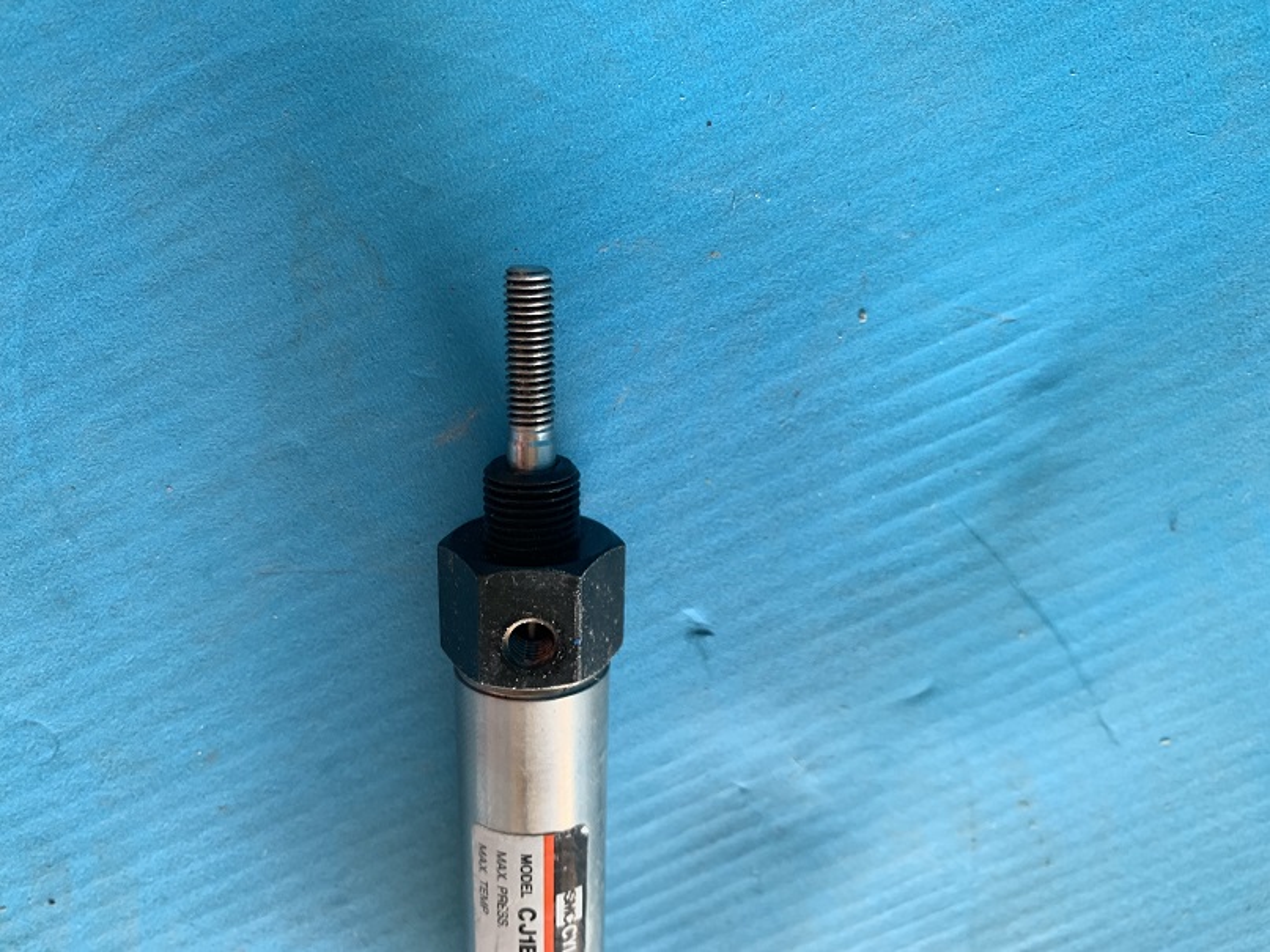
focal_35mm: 26
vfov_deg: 53.1
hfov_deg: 67.3
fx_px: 954
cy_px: 476
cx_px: 635
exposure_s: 1/60
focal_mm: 4.25
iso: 100
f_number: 1.8
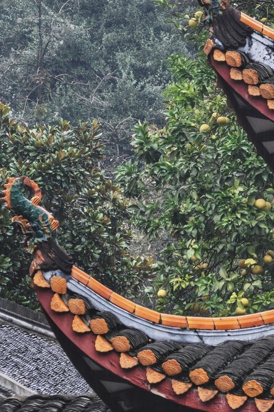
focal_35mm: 243
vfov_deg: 8.5
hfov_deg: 5.6
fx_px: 2781
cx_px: 216
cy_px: 220
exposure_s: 1/60
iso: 800
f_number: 5.3
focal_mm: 90
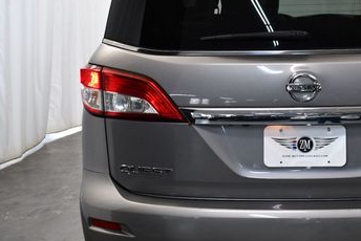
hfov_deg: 29.3
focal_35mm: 67
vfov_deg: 20.3
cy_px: 102
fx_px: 672
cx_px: 297
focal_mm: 18
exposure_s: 1/160
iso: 800
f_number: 3.5
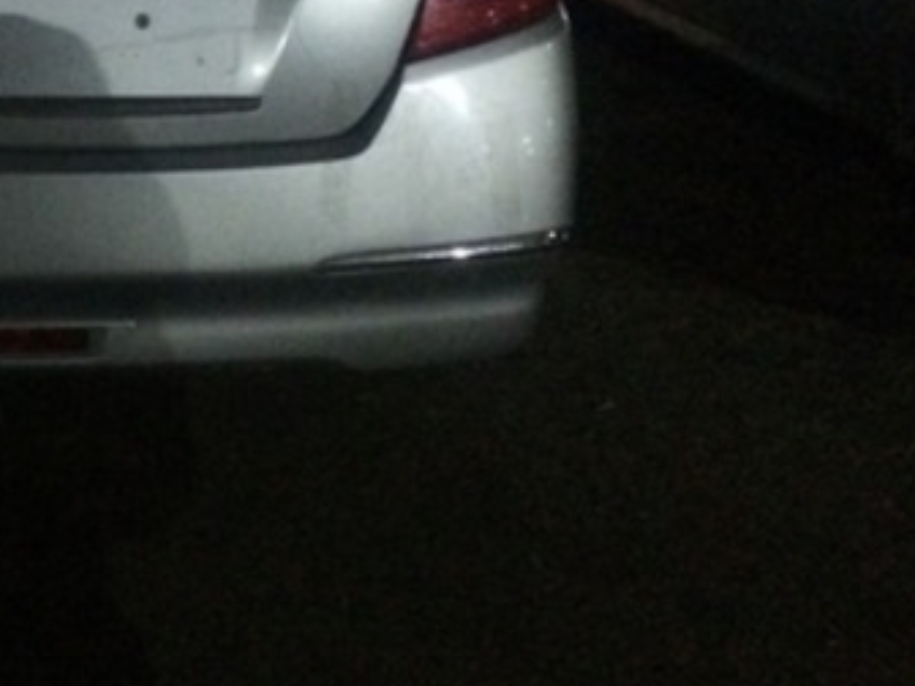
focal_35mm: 69
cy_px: 57
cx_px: -25
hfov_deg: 26.5
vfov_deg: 20.8
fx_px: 1824
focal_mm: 4.15
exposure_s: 1/17
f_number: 2.2
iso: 1250
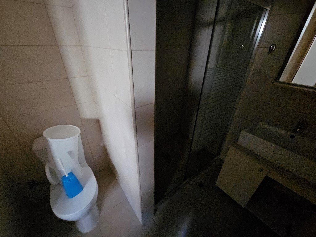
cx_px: 158
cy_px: 118
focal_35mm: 13
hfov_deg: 106.2
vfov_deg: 89.9
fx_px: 119
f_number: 2.2
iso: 1600
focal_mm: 2.2
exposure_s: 1/25
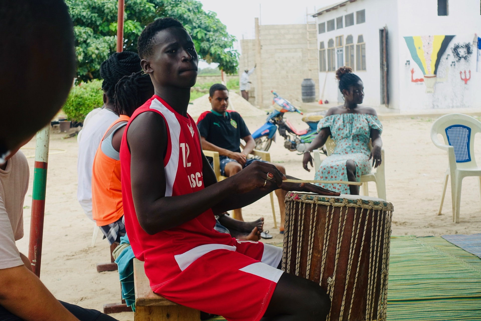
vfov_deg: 19.7
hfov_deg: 29.2
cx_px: 240
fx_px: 922
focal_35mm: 69
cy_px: 160
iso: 125
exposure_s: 1/250
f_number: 4
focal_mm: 25.46
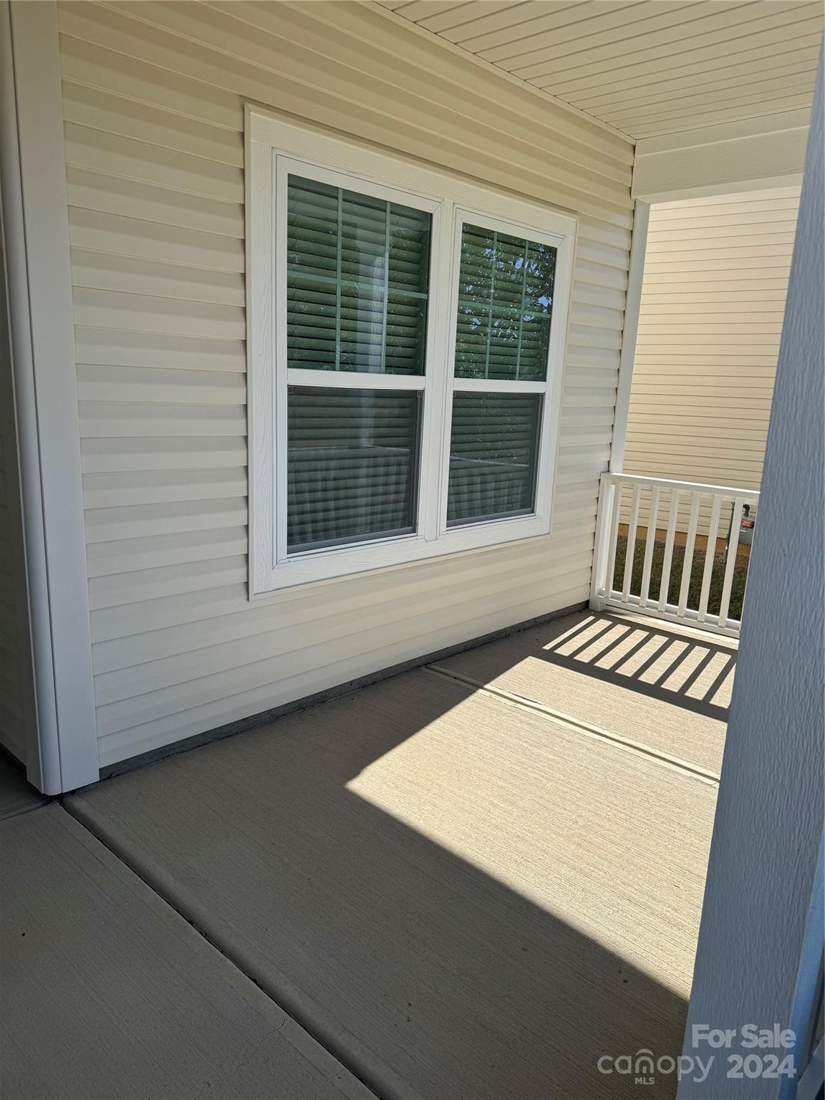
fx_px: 763
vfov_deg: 71.6
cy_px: 550
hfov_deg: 56.8
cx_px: 412
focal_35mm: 24
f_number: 1.78
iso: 80
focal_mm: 6.76
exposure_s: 1/3247
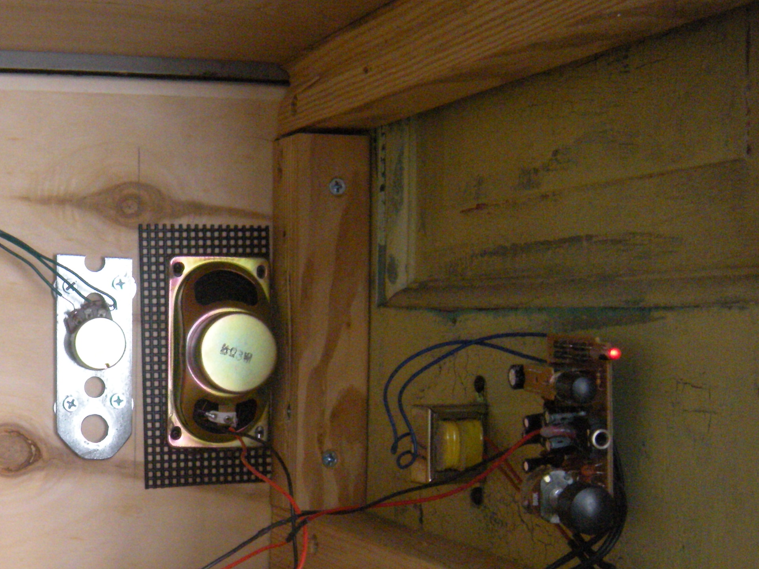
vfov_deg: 21.8
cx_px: 44
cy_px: 401
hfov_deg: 27.7
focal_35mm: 67
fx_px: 1469
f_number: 3.8
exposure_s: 1/56.2
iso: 354
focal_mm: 5.9
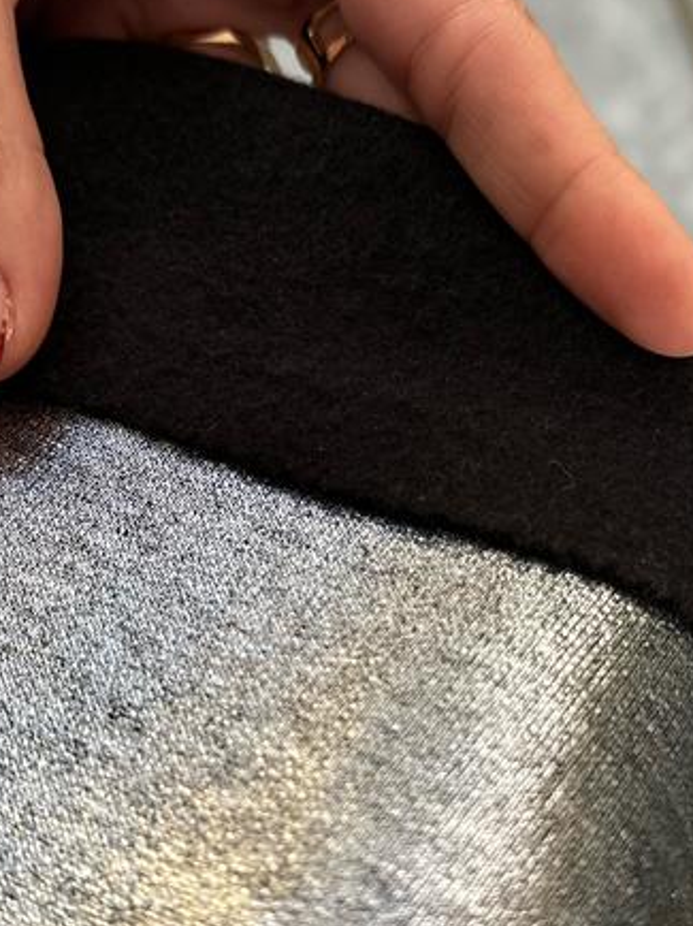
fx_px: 1389
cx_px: 344
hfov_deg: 28.0
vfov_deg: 36.8
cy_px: 476
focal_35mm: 52
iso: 125
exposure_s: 1/121
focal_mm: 6.86
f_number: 1.78
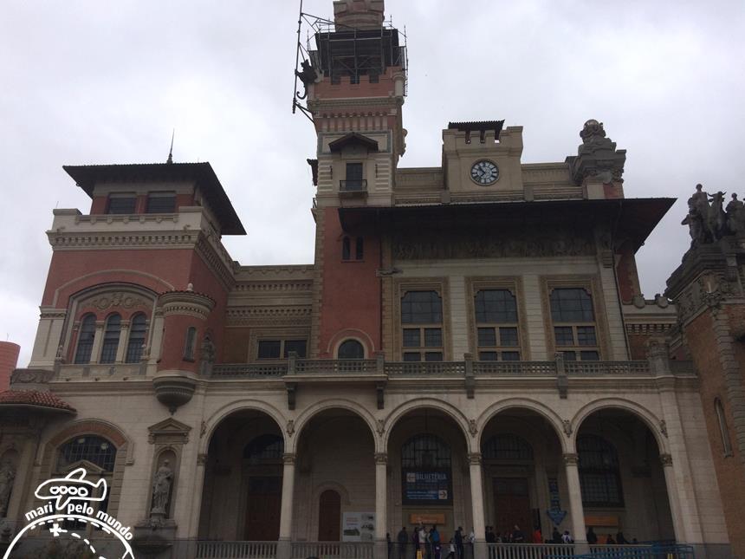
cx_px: 372
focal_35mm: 29
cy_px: 280
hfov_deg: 61.7
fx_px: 624
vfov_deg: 48.2
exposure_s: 1/2933
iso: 32
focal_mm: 4.15
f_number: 2.2
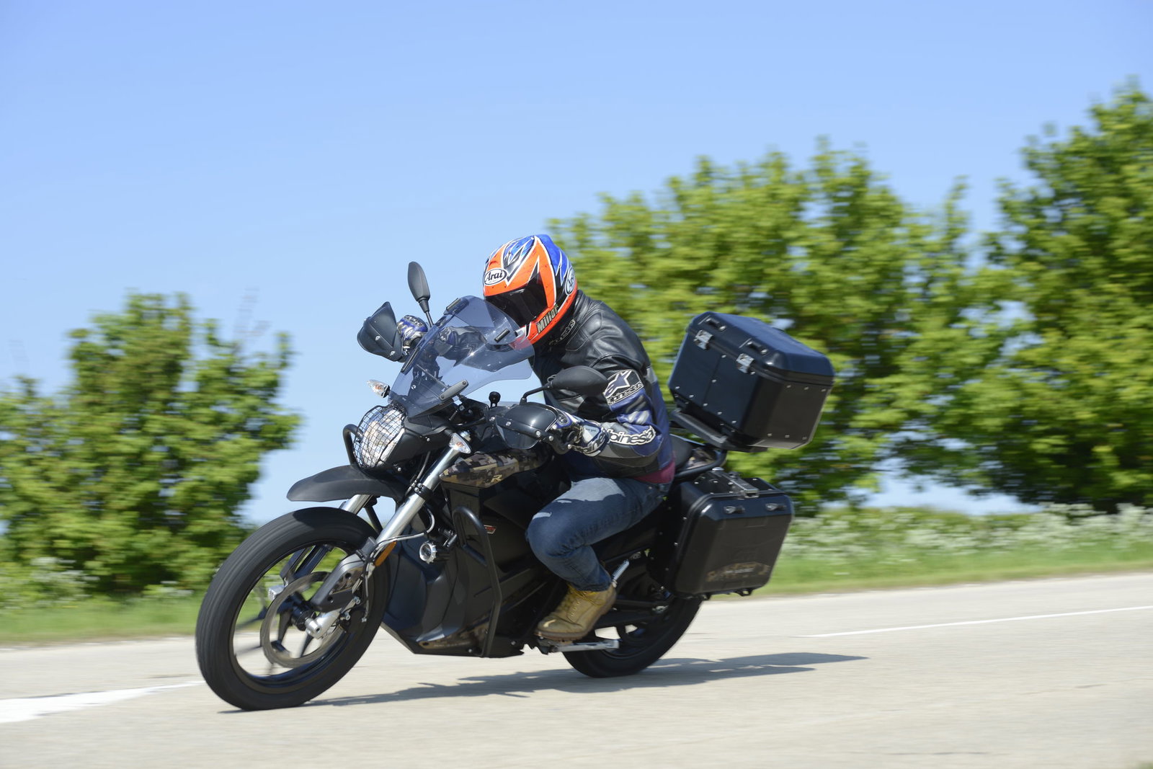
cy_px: 384
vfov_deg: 19.5
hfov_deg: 28.8
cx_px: 576
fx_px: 2242
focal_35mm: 70
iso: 200
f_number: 5.6
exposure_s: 1/500
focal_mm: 70
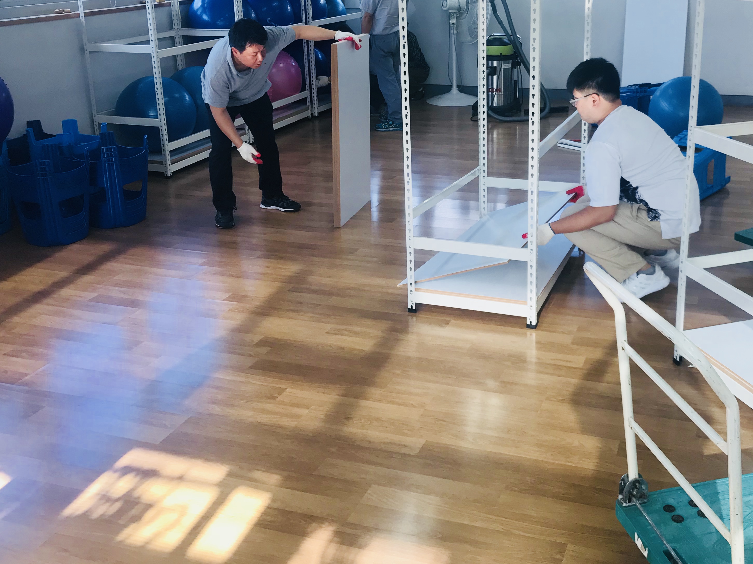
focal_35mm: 39
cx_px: 461
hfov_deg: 47.5
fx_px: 848
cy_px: 205
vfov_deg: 36.6
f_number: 1.8
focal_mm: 3.99
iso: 32
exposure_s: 1/120
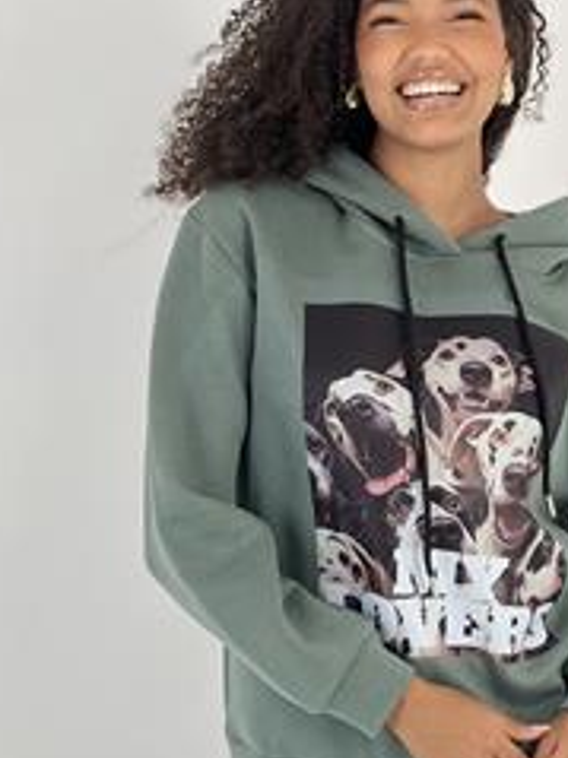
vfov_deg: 14.8
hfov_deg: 11.1
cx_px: 393
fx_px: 2912
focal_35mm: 133
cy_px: 420
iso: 50
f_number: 2.8
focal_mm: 9
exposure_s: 1/100
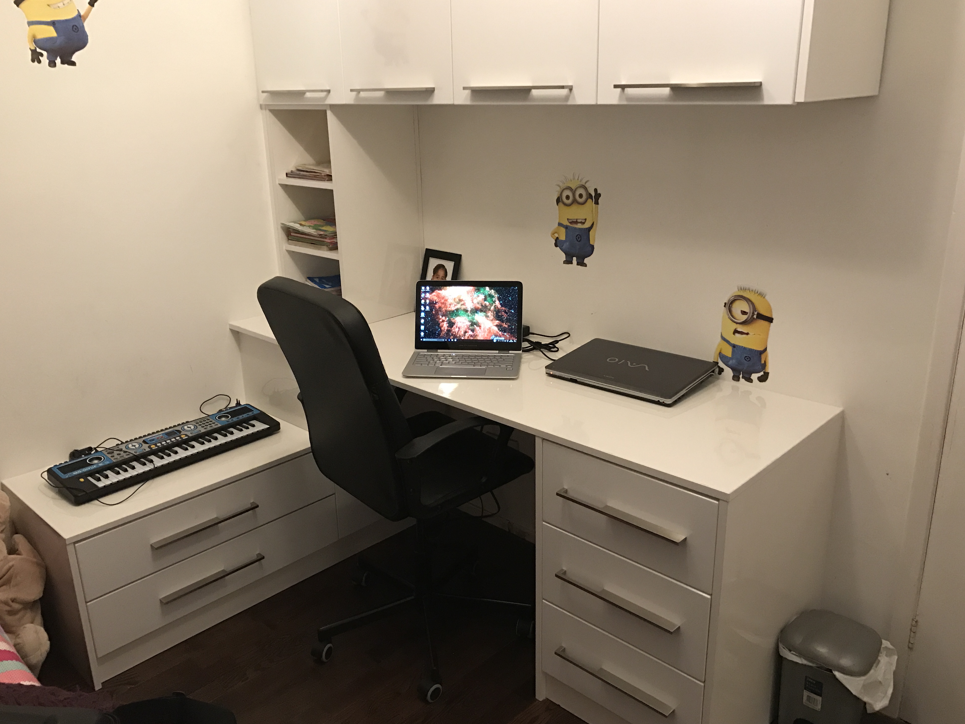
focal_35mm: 29
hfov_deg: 61.7
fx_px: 808
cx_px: 475
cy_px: 356
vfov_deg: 48.2
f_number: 1.8
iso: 100
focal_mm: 3.99
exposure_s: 1/17
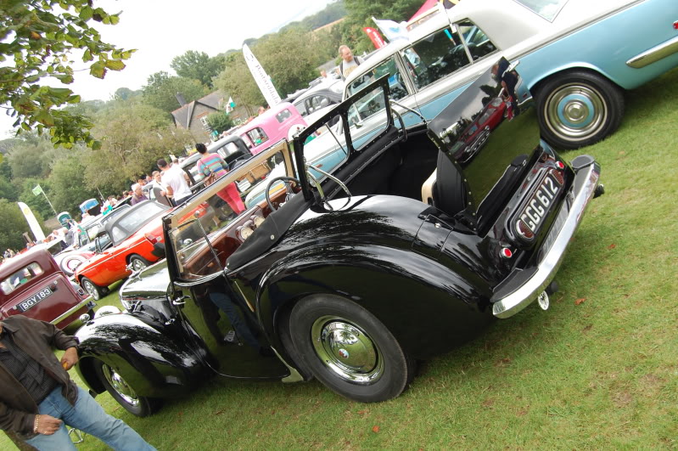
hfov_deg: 55.2
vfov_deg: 38.3
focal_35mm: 34
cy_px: 226
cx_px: 339
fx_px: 649
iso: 250
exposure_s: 1/125
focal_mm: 23
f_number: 5.6
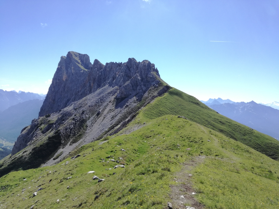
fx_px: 218
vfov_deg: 51.4
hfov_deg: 65.3
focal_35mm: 27
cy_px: 104
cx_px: 140
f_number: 2
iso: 50
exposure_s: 1/1070
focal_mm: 3.79
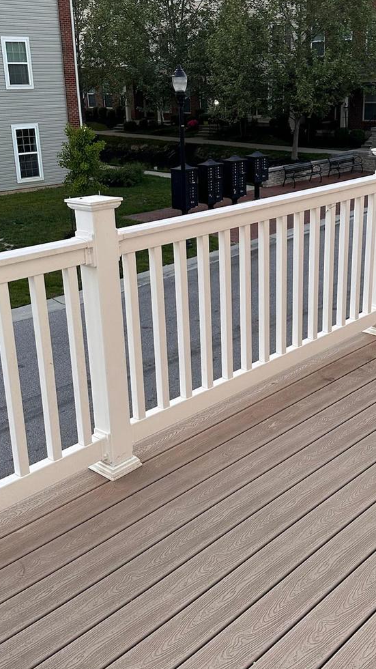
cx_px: 241
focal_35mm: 41
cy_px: 326
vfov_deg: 49.4
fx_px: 727
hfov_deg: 28.9
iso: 125
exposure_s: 1/121
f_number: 1.78
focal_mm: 6.86
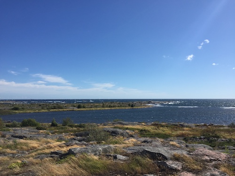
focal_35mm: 29
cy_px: 88
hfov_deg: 61.7
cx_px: 118
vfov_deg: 48.2
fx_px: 197
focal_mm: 4.15
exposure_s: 1/3300
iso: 32
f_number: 2.2
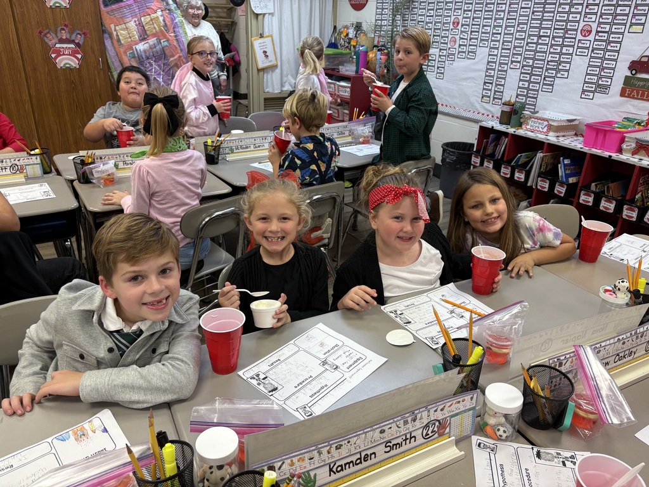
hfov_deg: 67.3
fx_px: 487
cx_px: 324
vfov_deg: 53.1
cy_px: 244
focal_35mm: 26
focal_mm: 5.96
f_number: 1.6
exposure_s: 1/120
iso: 100
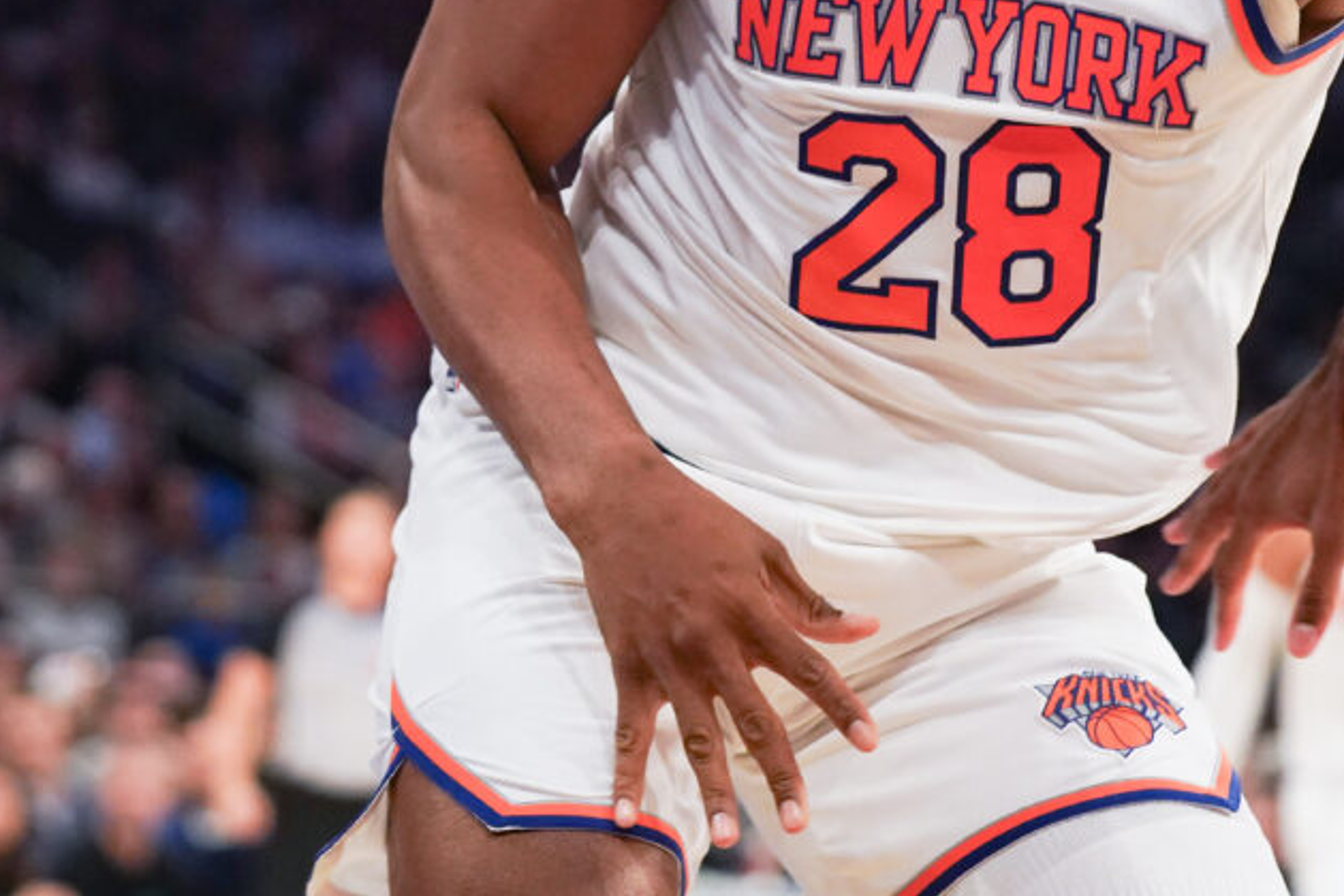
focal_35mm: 173
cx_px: 592
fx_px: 6457
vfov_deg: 7.9
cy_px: 127
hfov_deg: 11.9
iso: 3200
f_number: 2.8
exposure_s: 1/1600
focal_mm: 87
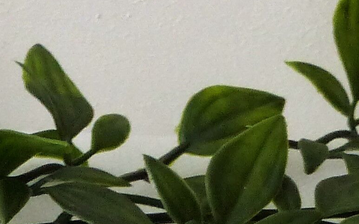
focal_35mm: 384
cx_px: 89
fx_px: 3757
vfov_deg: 3.3
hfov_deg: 5.5
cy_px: 685
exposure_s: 1/60
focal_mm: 11.9
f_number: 2.8
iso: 320
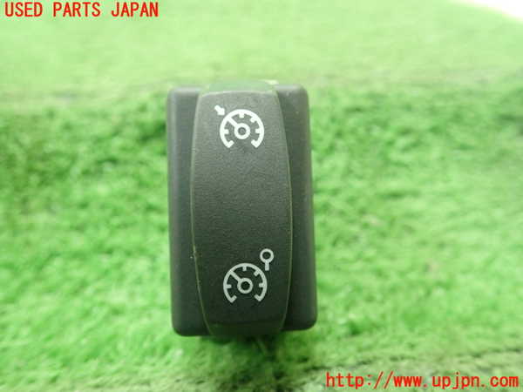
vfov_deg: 46.8
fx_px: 453
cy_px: 196
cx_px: 262
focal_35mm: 30
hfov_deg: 60.0
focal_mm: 5.5
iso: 640
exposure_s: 1/125
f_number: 2.3
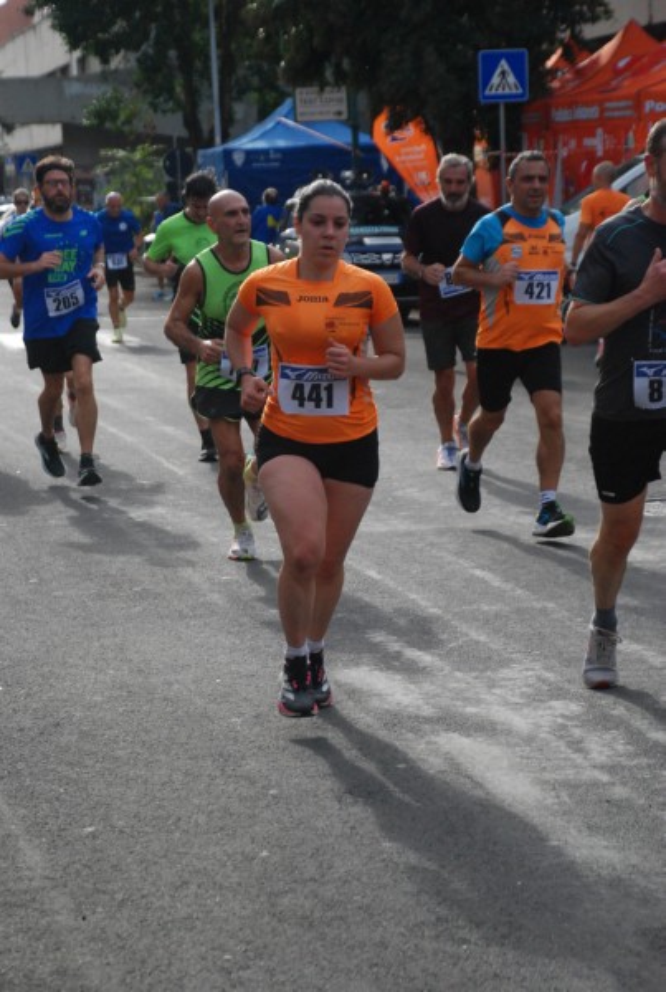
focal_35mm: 112
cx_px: 333
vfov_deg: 18.1
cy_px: 496
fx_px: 3106
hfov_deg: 12.2
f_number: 5.6
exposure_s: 1/1250
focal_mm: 75
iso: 1000
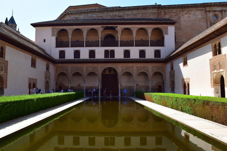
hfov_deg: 65.5
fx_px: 177
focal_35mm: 28
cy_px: 77
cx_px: 110
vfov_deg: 46.4
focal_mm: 18
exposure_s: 1/500
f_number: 11
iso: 400
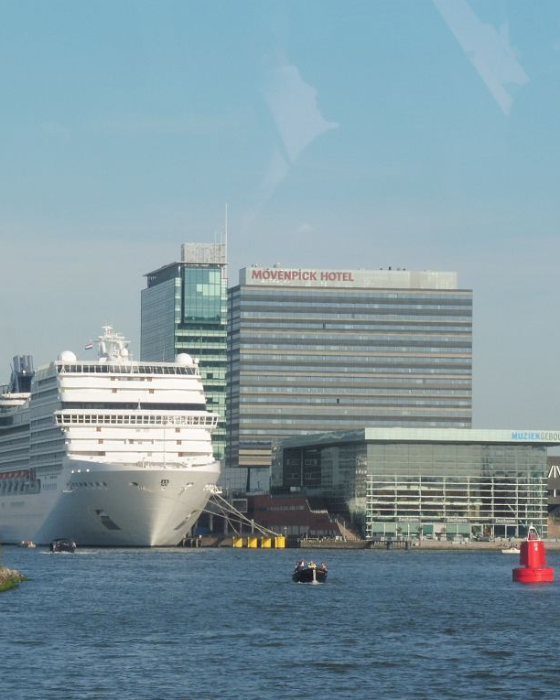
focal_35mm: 179
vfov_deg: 10.8
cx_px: 320
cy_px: 350
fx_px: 3708
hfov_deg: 8.6
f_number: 7.1
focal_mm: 24.4
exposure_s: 1/320
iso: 100
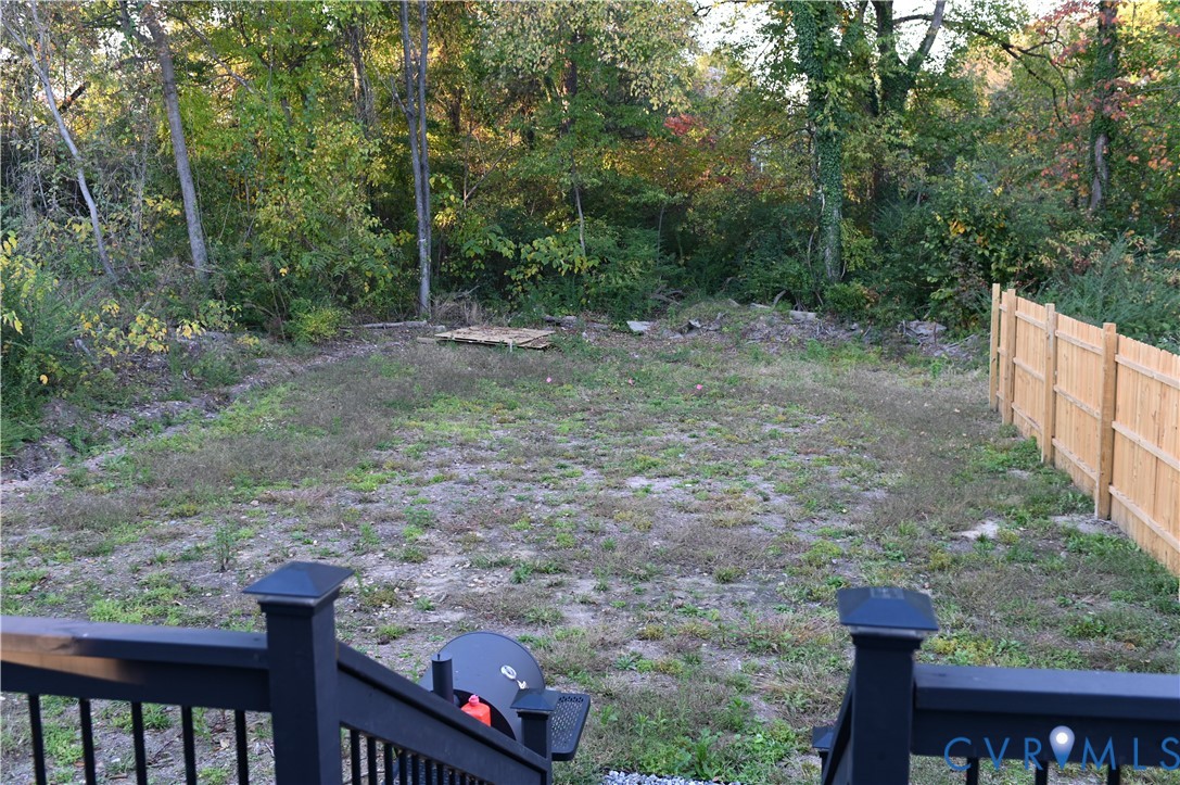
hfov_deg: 54.5
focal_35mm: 35
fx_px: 1146
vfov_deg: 37.8
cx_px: 590
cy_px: 392
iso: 250
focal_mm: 35
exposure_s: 1/40
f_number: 4.5
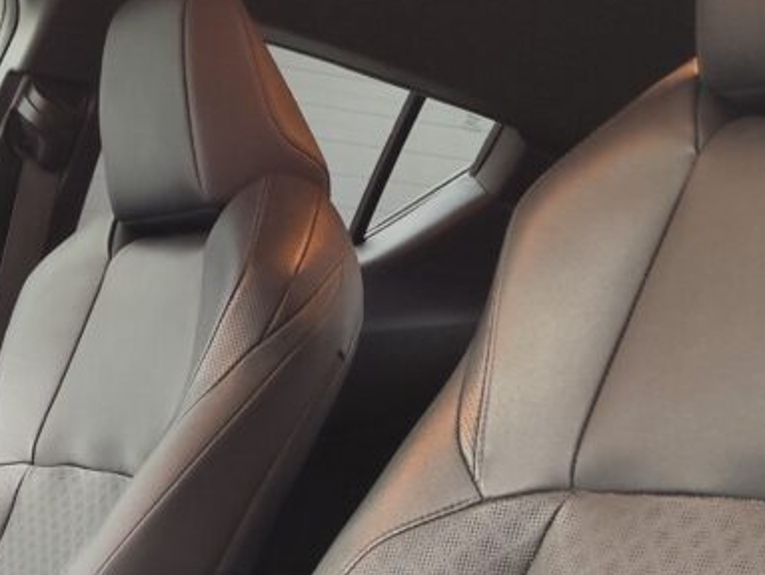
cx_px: 102
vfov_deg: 19.5
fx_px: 1593
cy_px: 645
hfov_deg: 26.3
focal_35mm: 72
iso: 862
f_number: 1.69
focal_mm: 7.01
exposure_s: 1/25
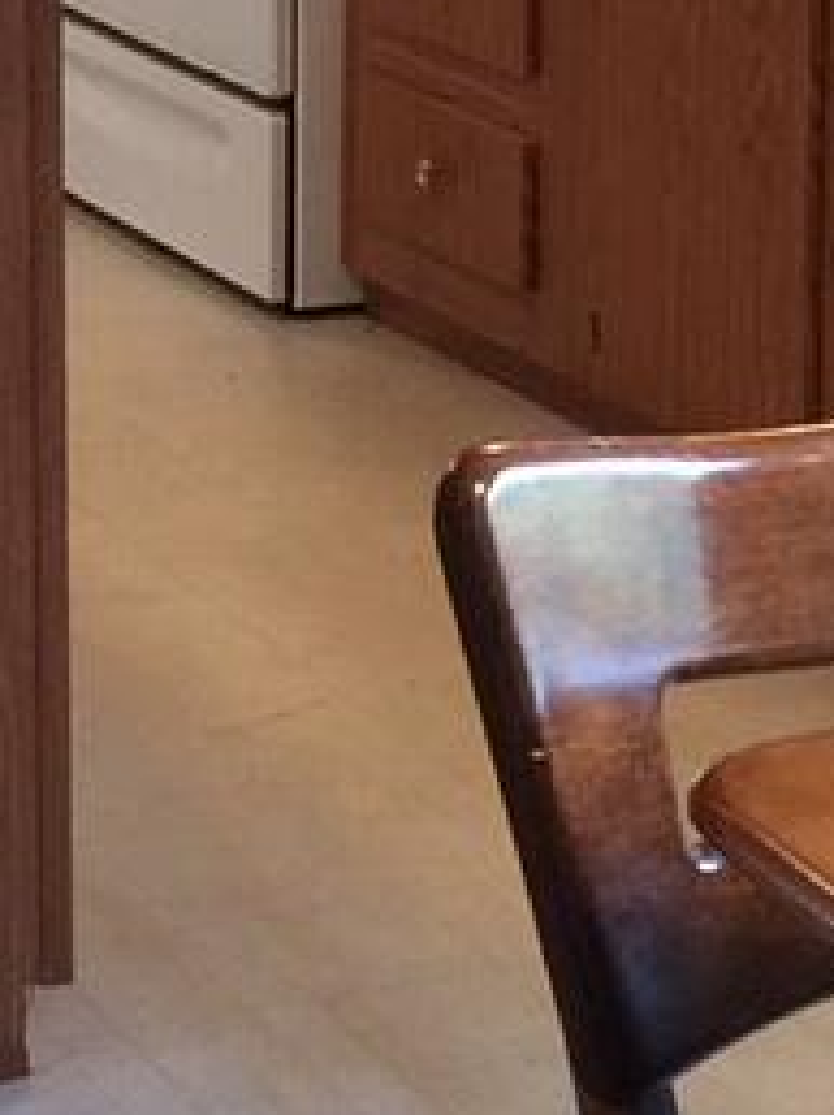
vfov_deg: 13.4
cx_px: -104
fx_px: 4634
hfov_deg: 10.2
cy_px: -186
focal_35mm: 144
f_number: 2.2
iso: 100
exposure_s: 1/15
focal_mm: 4.15
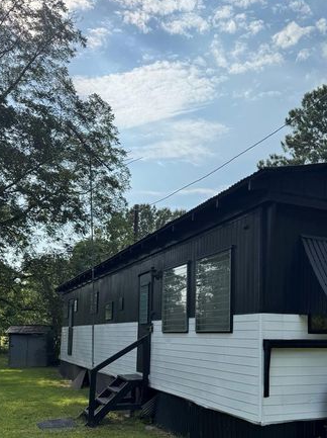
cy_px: 291
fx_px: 467
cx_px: 224
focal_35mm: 37
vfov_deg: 49.3
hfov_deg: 38.1
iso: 80
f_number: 1.78
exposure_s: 1/5348
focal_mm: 6.76
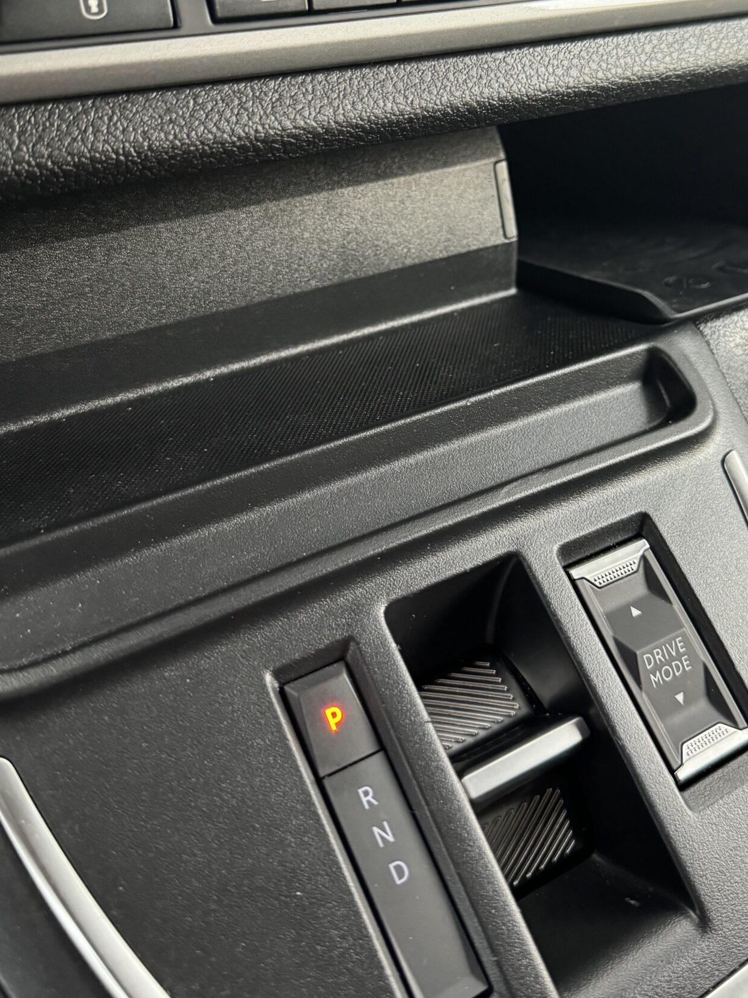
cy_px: 333
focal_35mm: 37
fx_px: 1066
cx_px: 400
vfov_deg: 49.3
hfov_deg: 38.6
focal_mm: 6.76
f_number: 1.78
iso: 640
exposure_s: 1/60
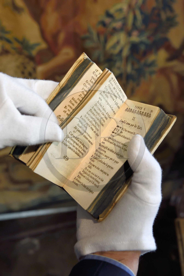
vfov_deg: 41.1
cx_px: 92
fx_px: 368
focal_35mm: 48
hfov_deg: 28.1
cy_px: 138
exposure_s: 1/60
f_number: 7.1
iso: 1600
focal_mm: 48
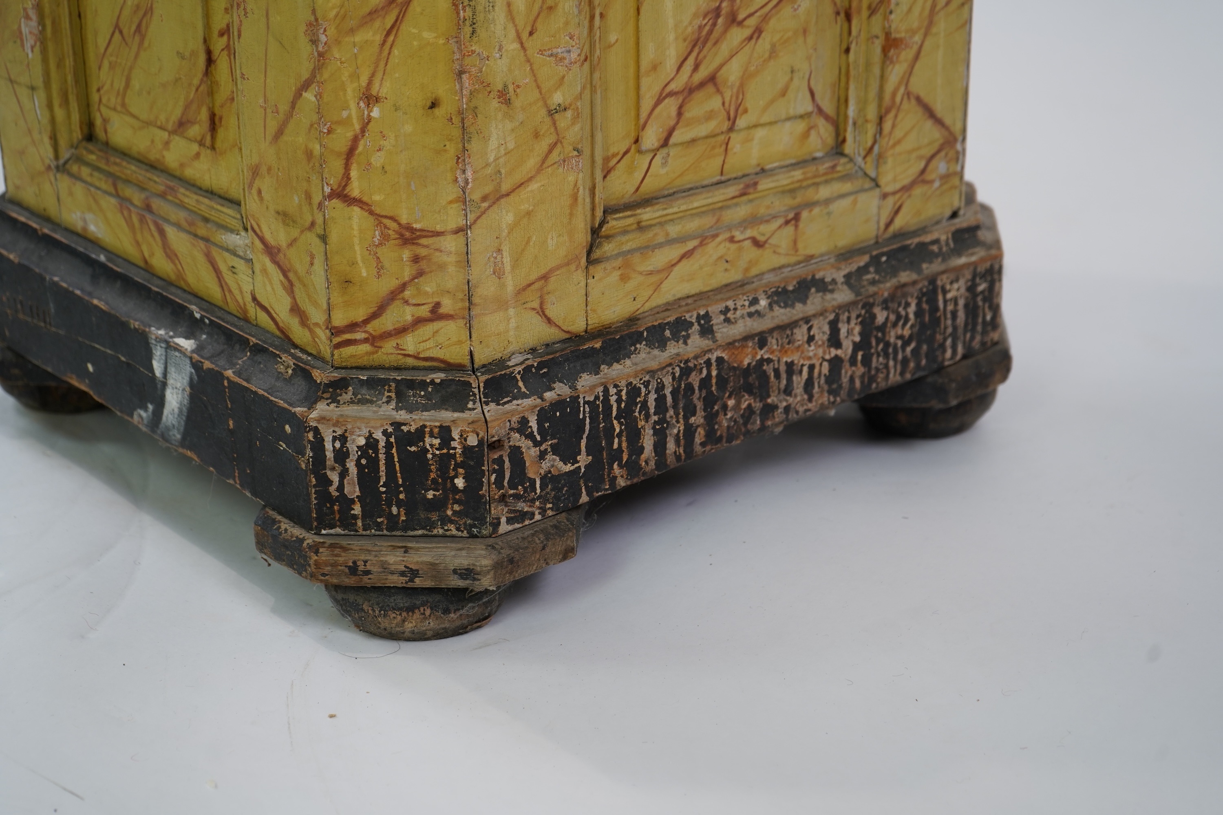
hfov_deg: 35.6
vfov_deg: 24.2
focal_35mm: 56
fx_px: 1902
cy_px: 408
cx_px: 612
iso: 320
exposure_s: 1/80
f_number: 5
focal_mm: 56
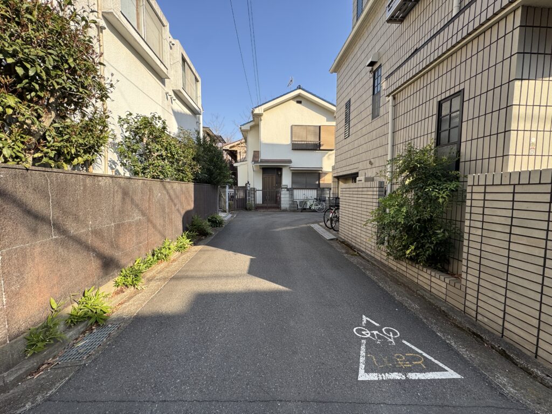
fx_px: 223
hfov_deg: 102.1
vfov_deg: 85.7
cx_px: 276
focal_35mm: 14
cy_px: 207
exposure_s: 1/383
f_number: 2.2
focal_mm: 2.22
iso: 40
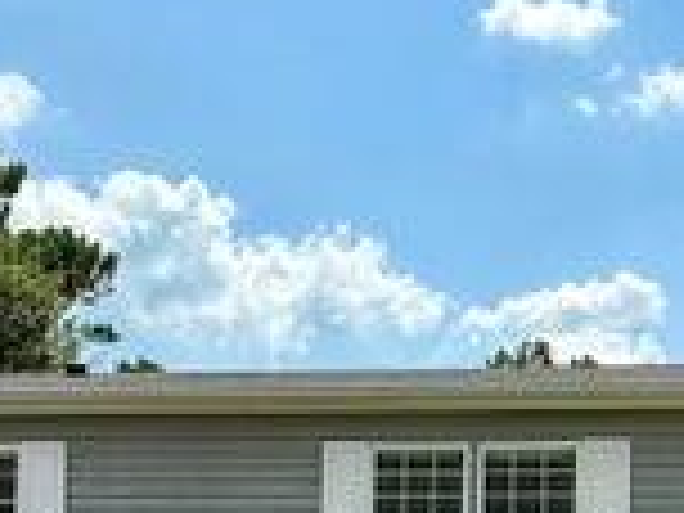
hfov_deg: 32.6
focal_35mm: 59
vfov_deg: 22.8
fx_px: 1166
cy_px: 612
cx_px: 418
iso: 50
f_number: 2.2
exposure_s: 1/2237
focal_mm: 2.22
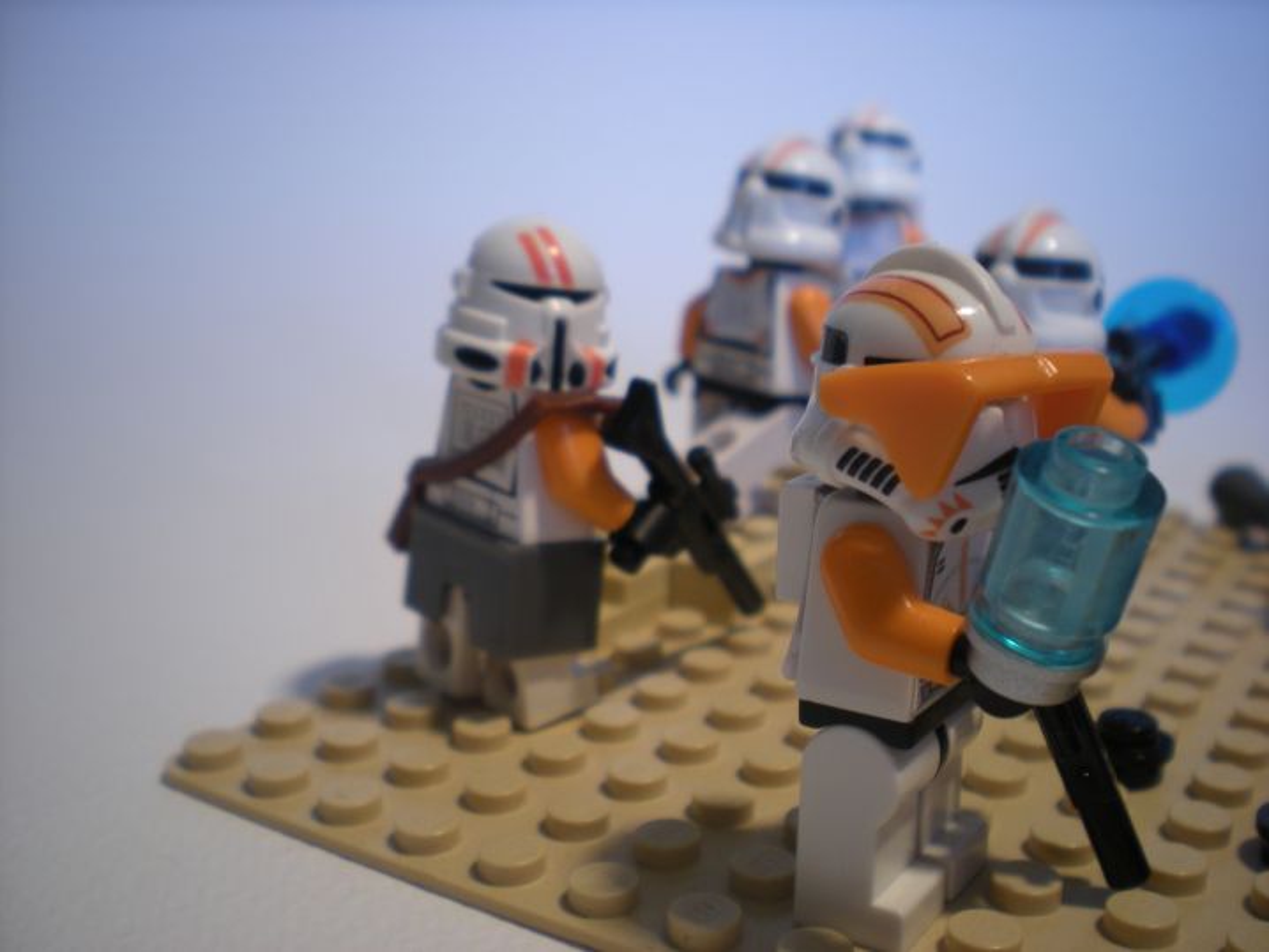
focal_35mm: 38
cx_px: 634
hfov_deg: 49.0
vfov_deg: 37.7
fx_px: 1394
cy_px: 476
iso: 64
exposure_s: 1/63.8
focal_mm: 6.3
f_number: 3.1
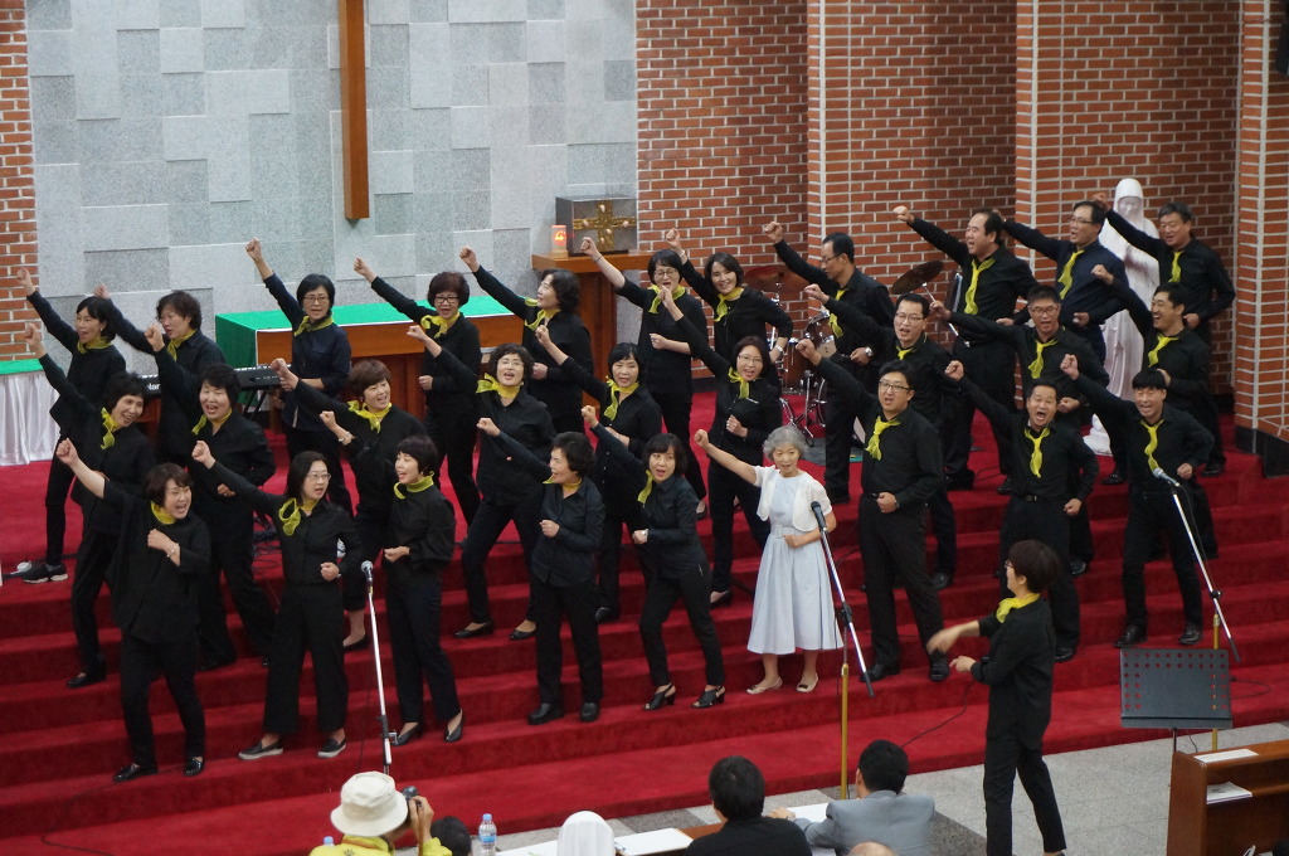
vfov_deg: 18.1
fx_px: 2682
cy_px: 428
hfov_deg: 27.0
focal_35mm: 75
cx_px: 644
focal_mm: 50
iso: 3200
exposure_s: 1/50
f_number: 5.6
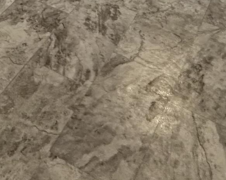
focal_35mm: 72
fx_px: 481
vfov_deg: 14.7
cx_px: 19
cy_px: -238
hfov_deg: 25.5
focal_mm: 2.22
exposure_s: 1/120
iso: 250
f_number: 2.2
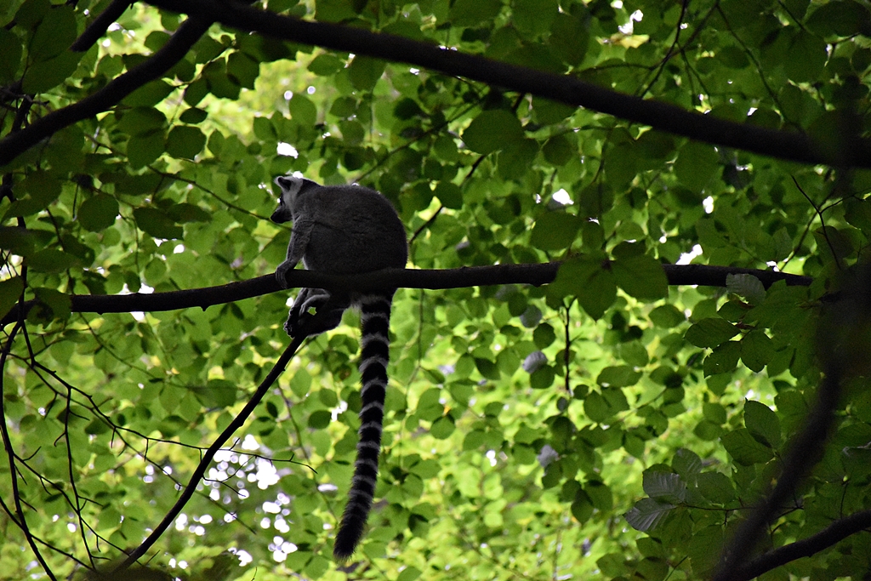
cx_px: 436
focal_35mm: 210
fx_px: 5081
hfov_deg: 9.8
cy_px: 290
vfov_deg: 6.5
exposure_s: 1/500
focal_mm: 140
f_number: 5.6
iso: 7200
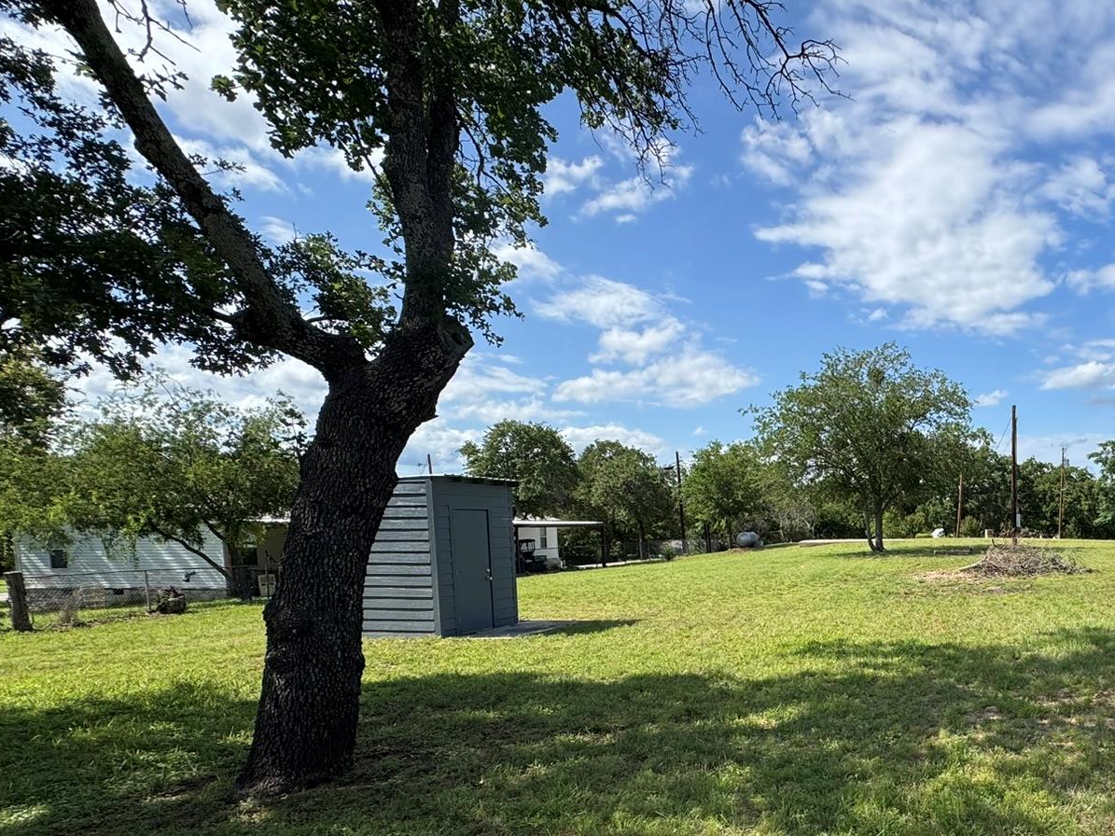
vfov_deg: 54.9
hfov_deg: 64.2
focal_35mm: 24
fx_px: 773
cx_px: 919
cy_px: 596
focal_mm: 2.22
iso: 50
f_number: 2.2
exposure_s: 1/1536
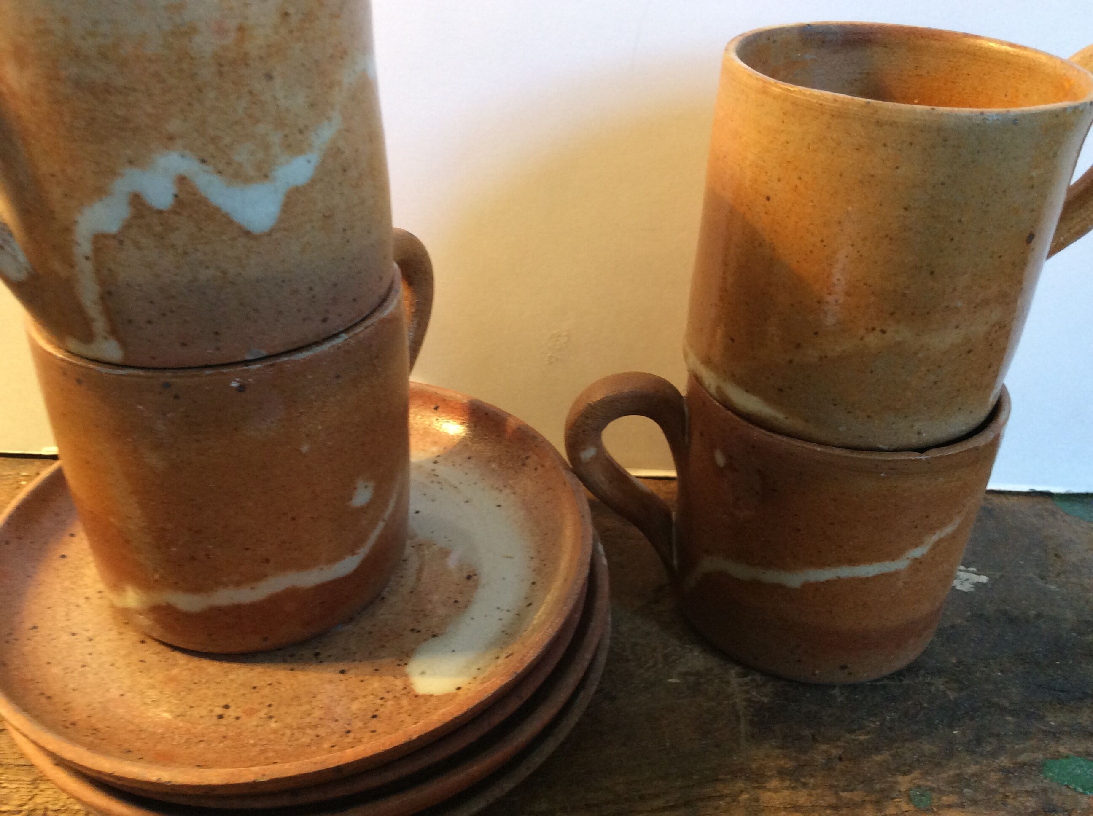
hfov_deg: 56.9
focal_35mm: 32
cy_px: 408
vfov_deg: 44.1
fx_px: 1009
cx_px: 546
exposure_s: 1/25
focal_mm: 3.3
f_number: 2.4
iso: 100
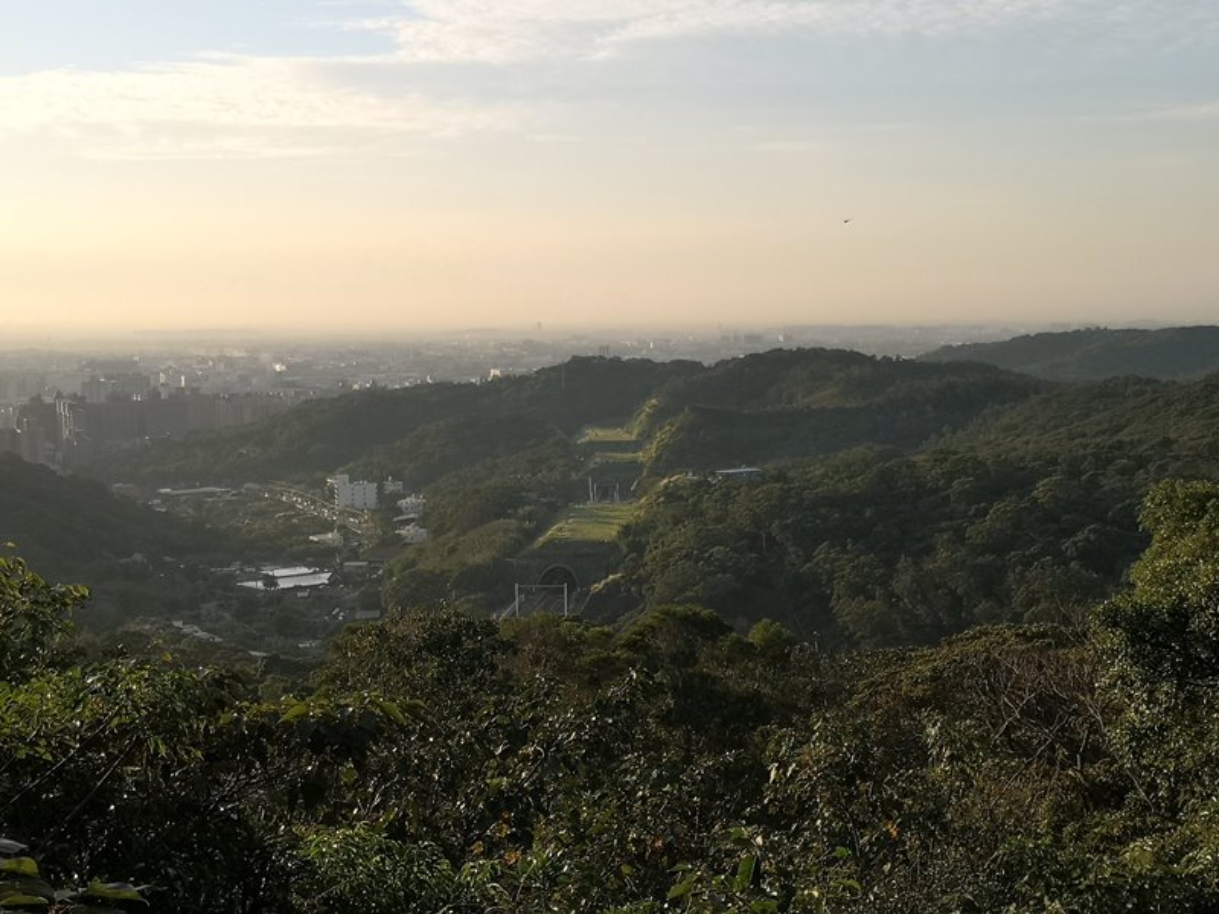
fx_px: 1831
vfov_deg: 28.0
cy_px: 457
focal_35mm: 52
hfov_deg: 36.8
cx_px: 610
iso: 50
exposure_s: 1/1923
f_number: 1.8
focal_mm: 3.95
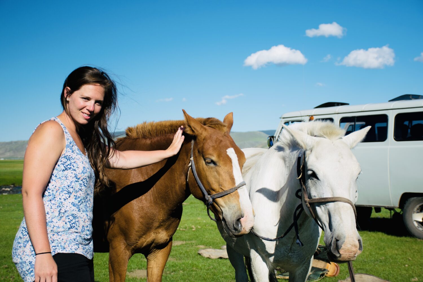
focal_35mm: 60
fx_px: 705
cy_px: 141
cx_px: 212
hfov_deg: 33.4
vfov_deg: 22.6
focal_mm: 40
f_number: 4.5
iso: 100
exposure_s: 1/800
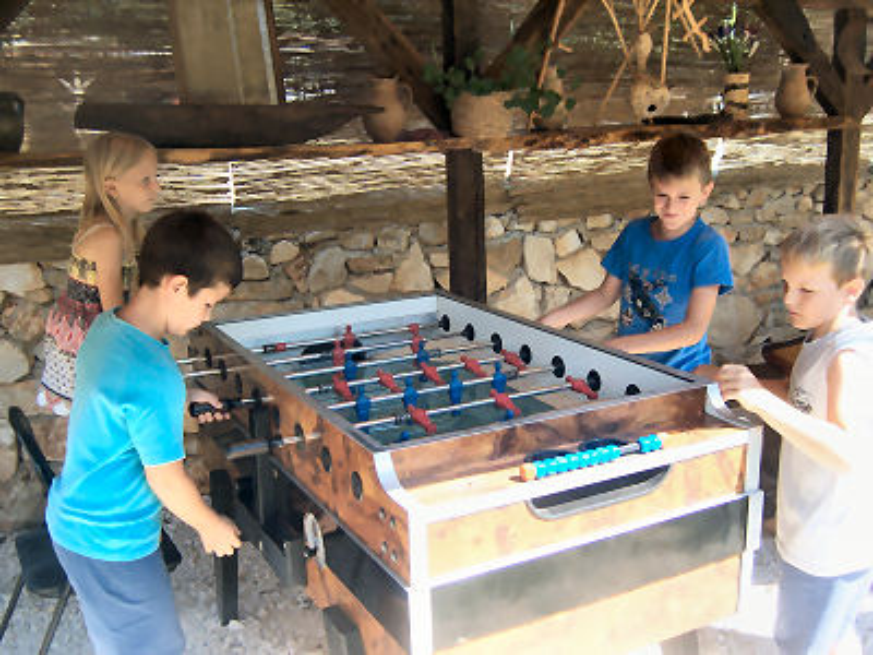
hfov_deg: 52.6
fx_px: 883
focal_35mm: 35
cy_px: 328
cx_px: 436
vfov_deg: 40.7
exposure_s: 1/250
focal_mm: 5.6
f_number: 2.8
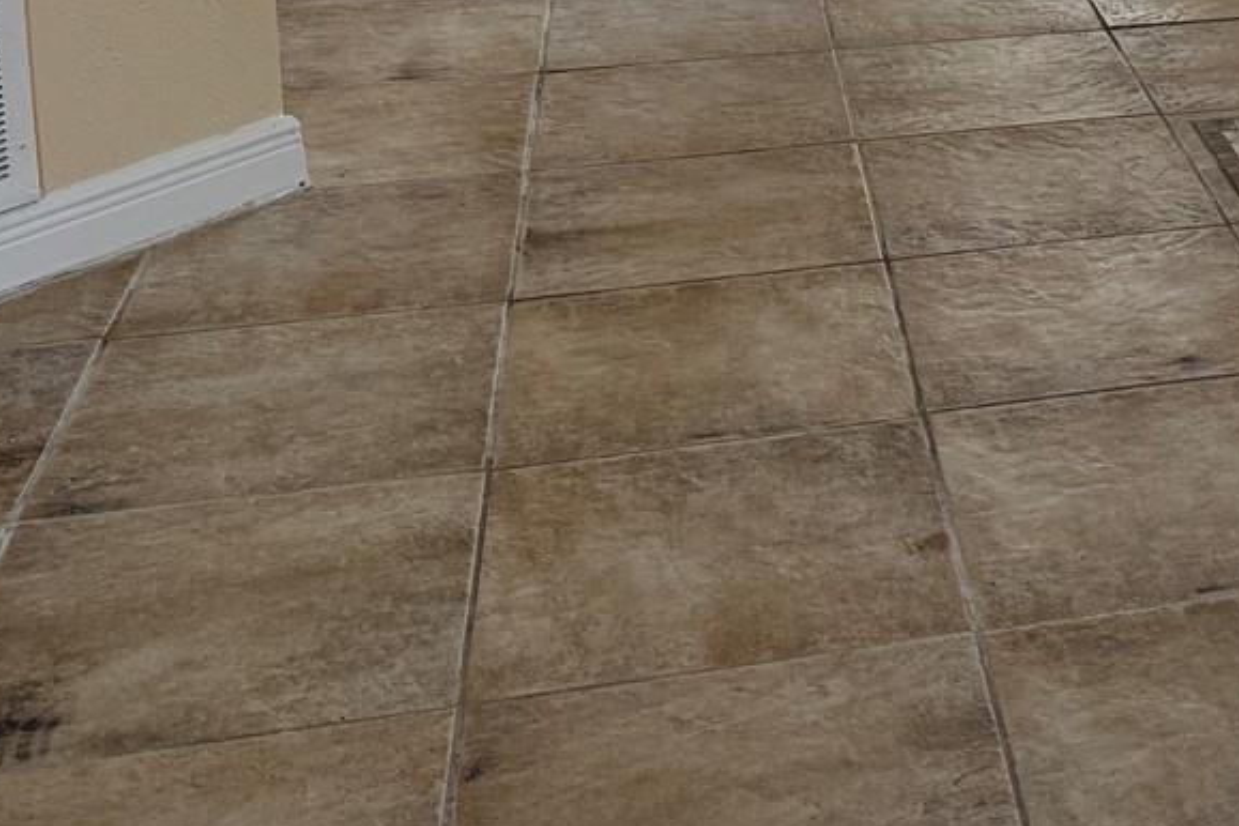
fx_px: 2375
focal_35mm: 69
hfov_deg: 27.0
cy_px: -276
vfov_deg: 18.3
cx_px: 1337
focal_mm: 6.76
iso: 100
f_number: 1.78
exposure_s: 1/397
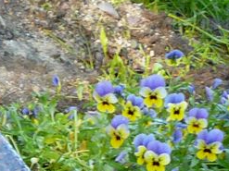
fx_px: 1686
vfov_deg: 5.6
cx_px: -148
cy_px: 402
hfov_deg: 7.6
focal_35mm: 255
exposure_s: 1/40
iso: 100
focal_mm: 6.9
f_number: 3.3
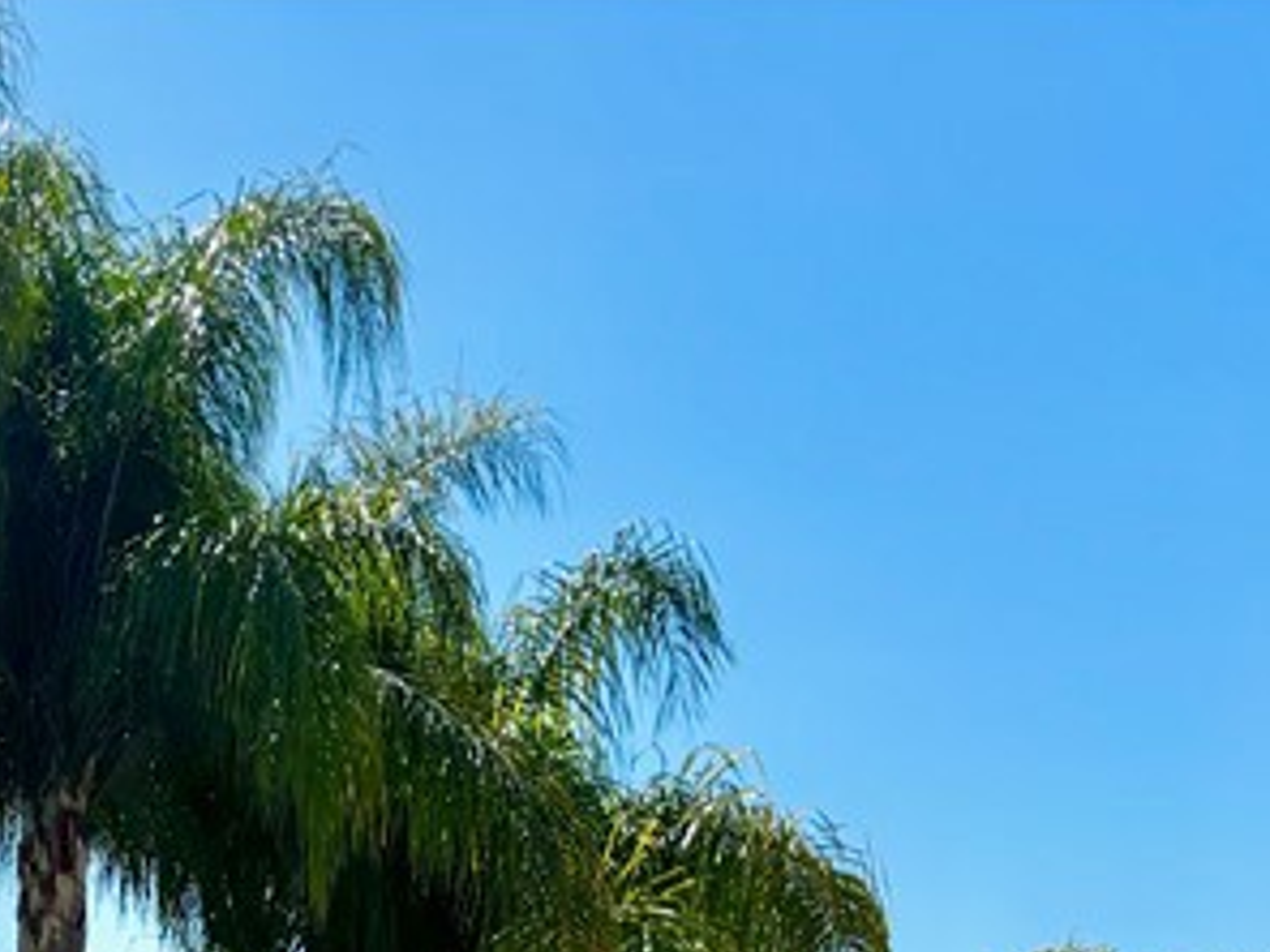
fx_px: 3302
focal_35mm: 90
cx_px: -335
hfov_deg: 20.1
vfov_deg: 14.7
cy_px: 1630
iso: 50
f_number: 1.6
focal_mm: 5.96
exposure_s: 1/5618
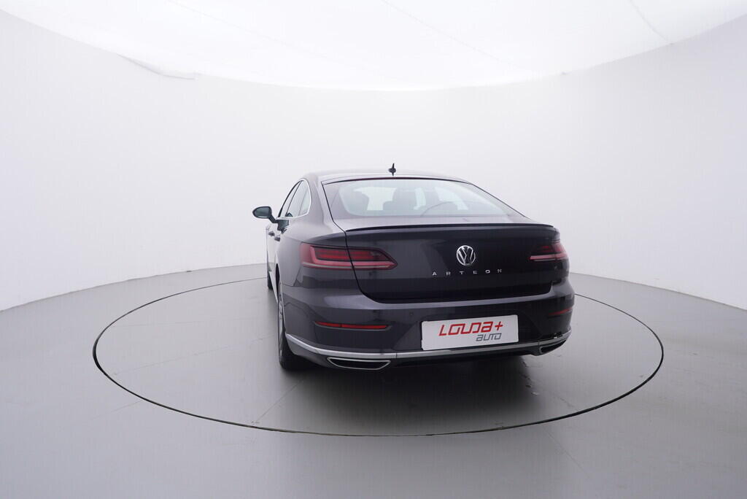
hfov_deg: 77.3
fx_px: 467
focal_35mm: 22
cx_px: 374
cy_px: 250
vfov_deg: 56.2
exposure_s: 1/80
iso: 200
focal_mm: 15
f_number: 5
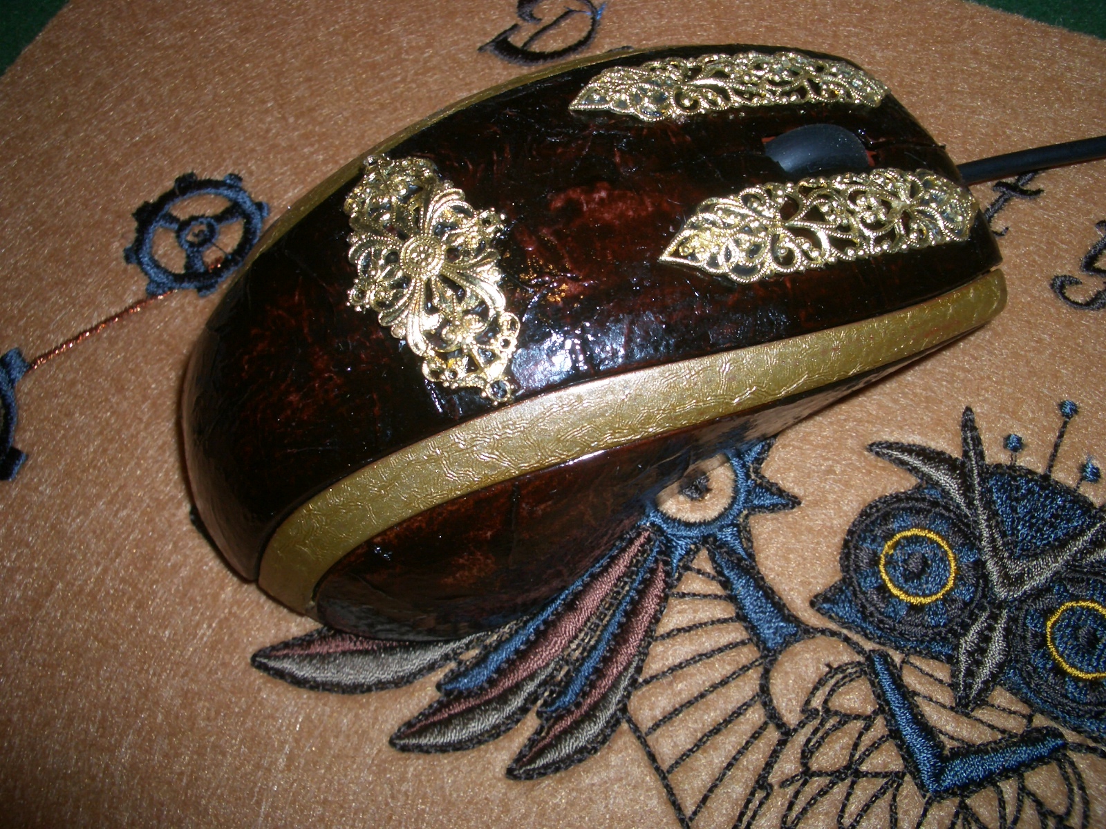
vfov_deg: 40.7
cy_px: 414
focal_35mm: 35
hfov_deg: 52.6
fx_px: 1118
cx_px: 553
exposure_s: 1/60
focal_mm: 5.8
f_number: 4.3
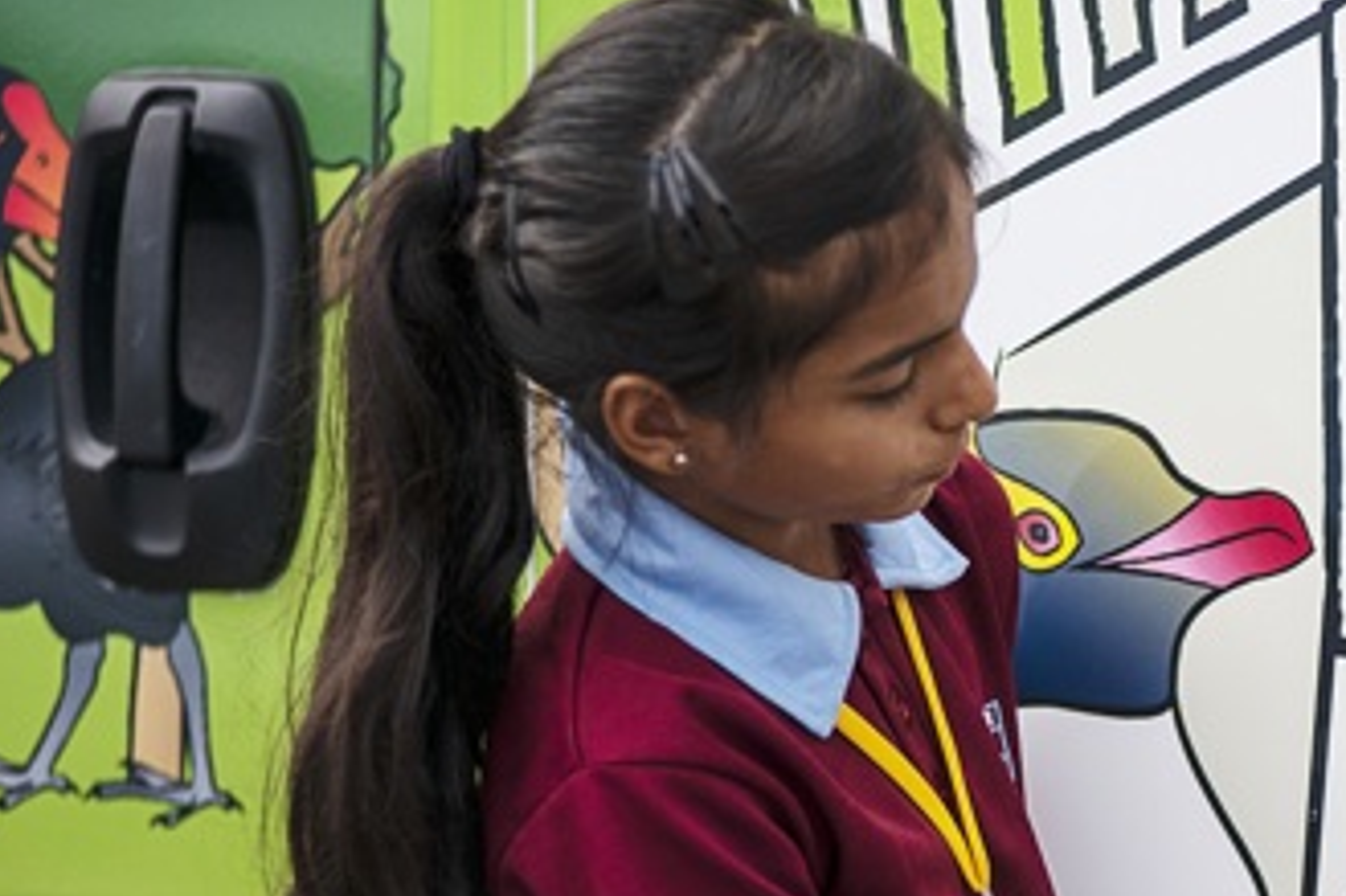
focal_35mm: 351
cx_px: 1272
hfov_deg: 5.9
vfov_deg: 3.9
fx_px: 13116
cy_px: 657
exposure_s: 1/6400
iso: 800
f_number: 2.8
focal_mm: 170
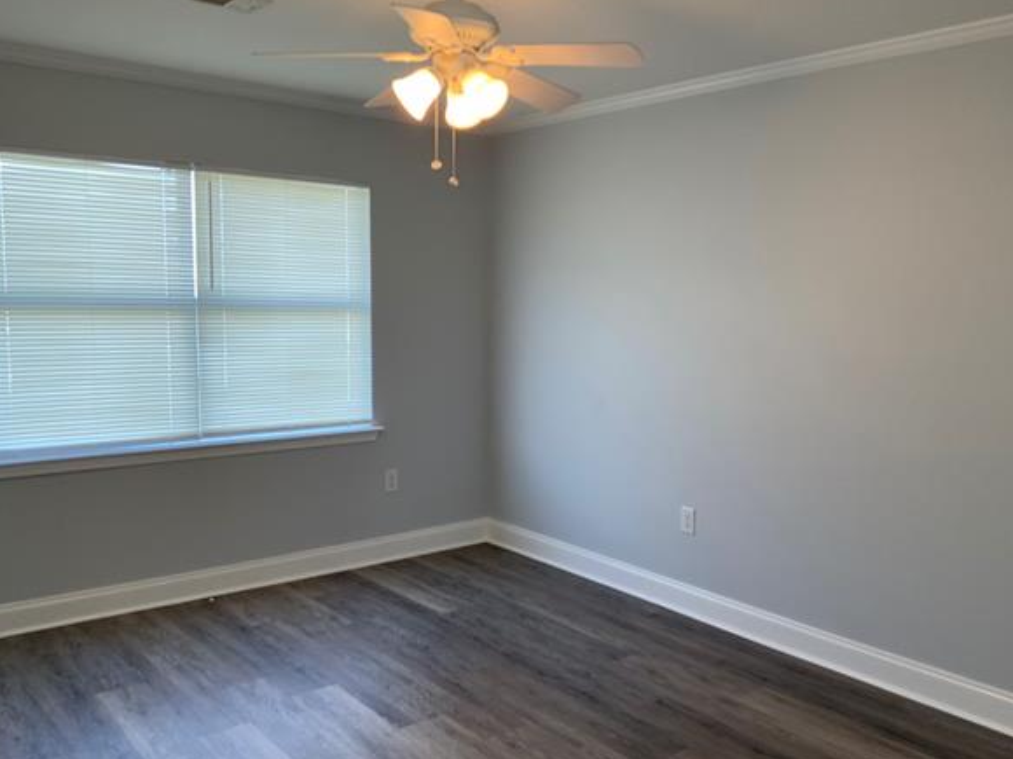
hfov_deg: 56.8
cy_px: 405
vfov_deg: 44.1
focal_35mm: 32
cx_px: 543
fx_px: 936
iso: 50
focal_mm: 3
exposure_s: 1/120
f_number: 1.8
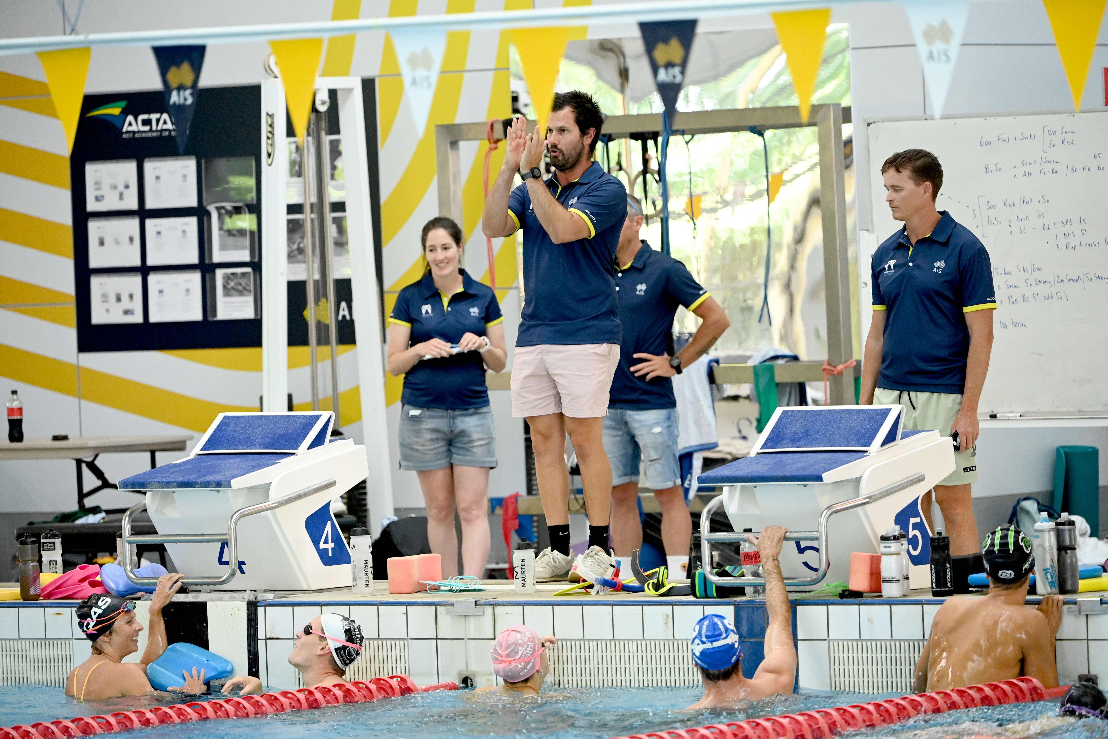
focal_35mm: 220
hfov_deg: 9.4
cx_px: 554
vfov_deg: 6.2
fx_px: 6771
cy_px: 370
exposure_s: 1/1600
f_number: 4
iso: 6400
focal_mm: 220
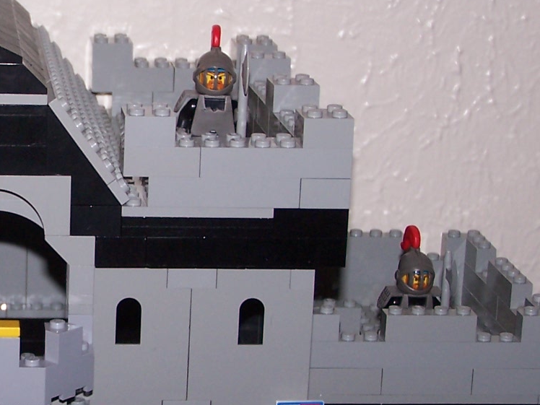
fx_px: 1934
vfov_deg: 12.0
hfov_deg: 15.6
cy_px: 198
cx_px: 6
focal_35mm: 124
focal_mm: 9.3
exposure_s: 1/60
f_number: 3.2
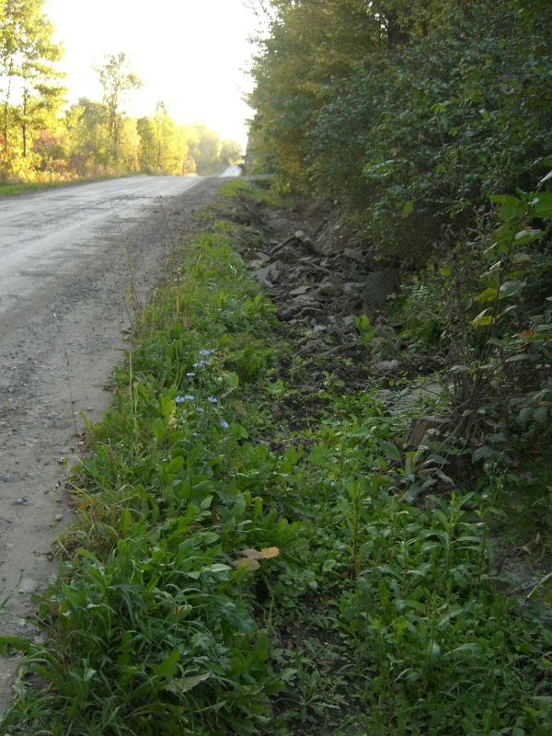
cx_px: 276
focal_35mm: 38
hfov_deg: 37.7
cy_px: 368
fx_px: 808
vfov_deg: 49.0
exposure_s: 1/200
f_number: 2.8
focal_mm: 7.9
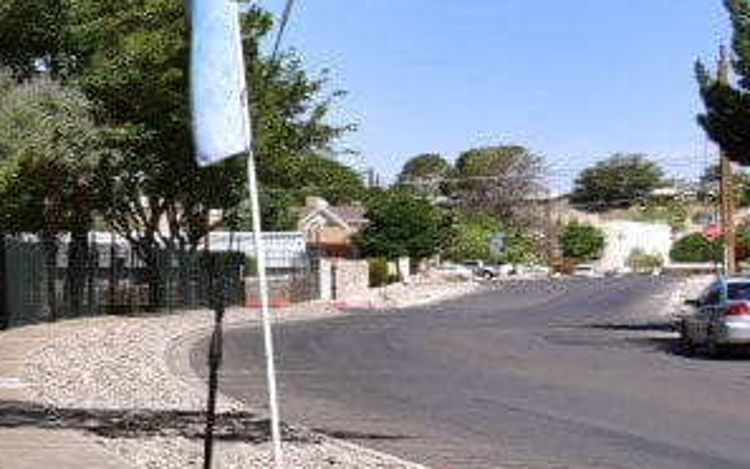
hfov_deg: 15.2
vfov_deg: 10.7
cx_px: -503
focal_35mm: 123
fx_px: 2516
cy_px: 247
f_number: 13
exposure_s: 1/1000
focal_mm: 35
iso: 500
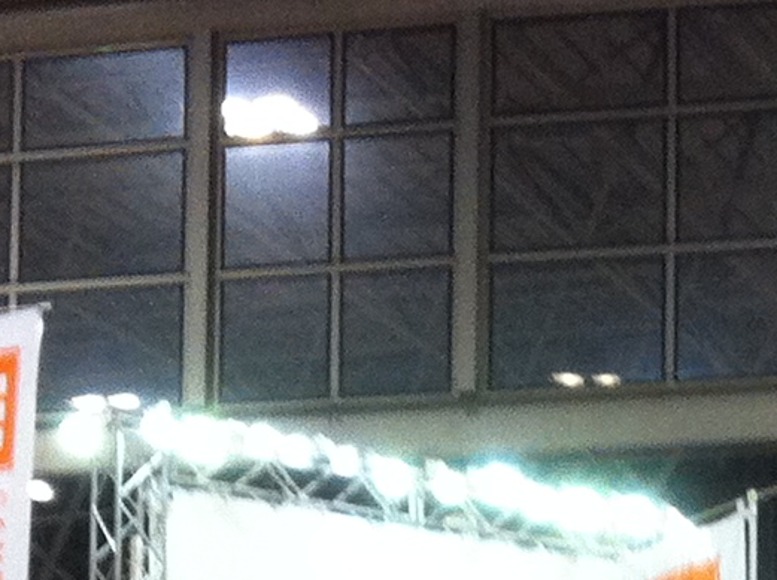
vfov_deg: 8.2
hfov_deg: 11.2
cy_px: 1033
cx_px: 937
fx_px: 3899
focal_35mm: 174
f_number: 2.8
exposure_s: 1/17
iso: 160
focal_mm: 3.85
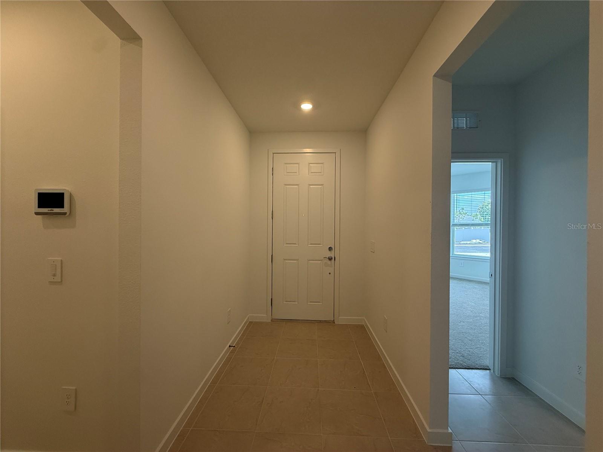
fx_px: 244
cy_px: 226
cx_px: 302
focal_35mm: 14
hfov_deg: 102.1
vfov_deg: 85.7
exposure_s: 1/120
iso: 125
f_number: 2.2
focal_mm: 2.22
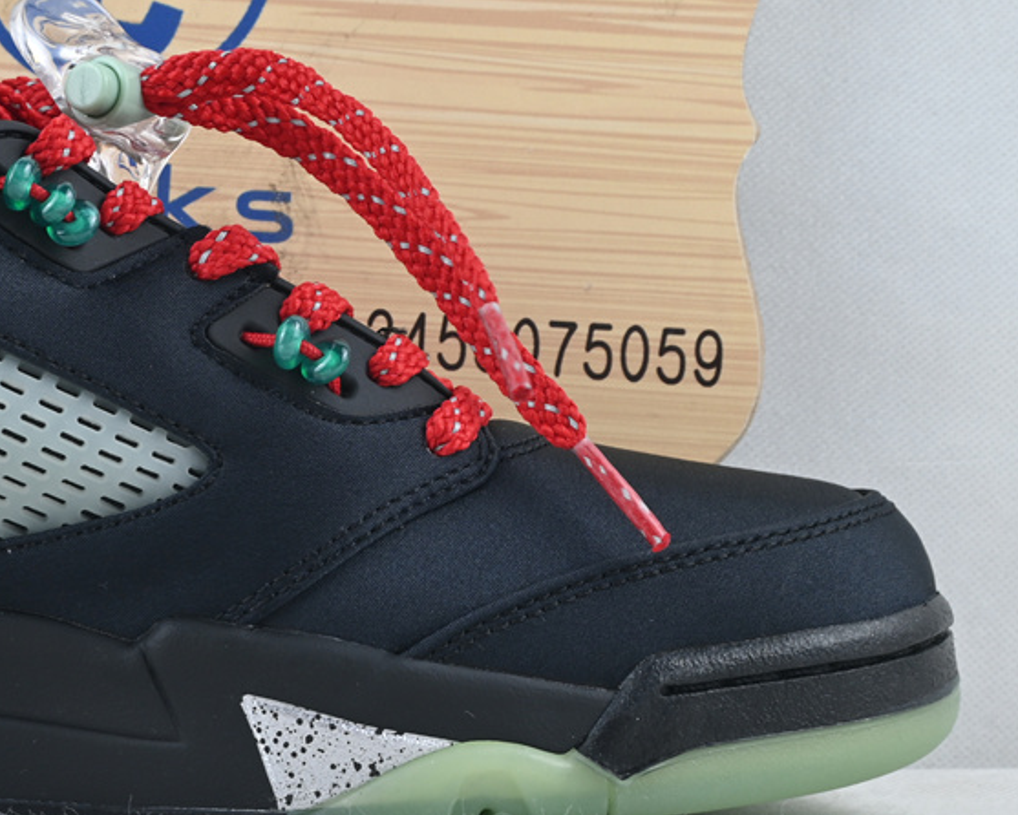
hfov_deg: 20.5
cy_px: 448
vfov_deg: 16.9
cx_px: 79
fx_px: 2743
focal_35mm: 91
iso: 100
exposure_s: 1/13
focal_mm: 30
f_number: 10
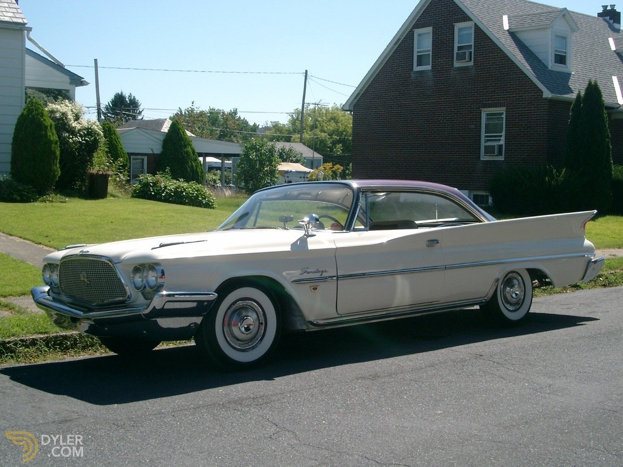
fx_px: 900
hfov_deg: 38.2
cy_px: 234
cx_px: 312
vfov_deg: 29.1
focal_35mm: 50
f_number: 5.8
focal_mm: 10.2
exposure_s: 1/500
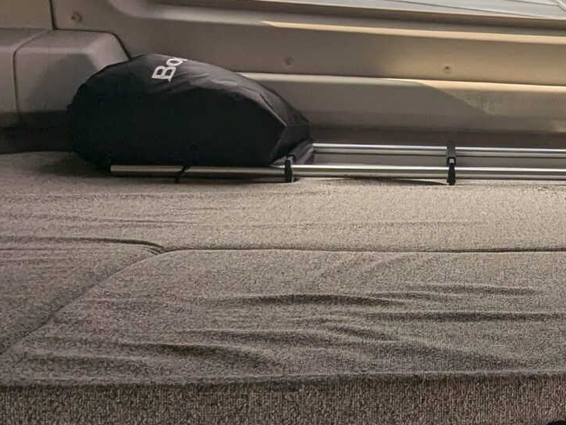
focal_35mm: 57
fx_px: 932
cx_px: 640
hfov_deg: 29.9
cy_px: 229
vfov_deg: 25.6
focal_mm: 2.4
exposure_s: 1/313
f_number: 2.2
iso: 53
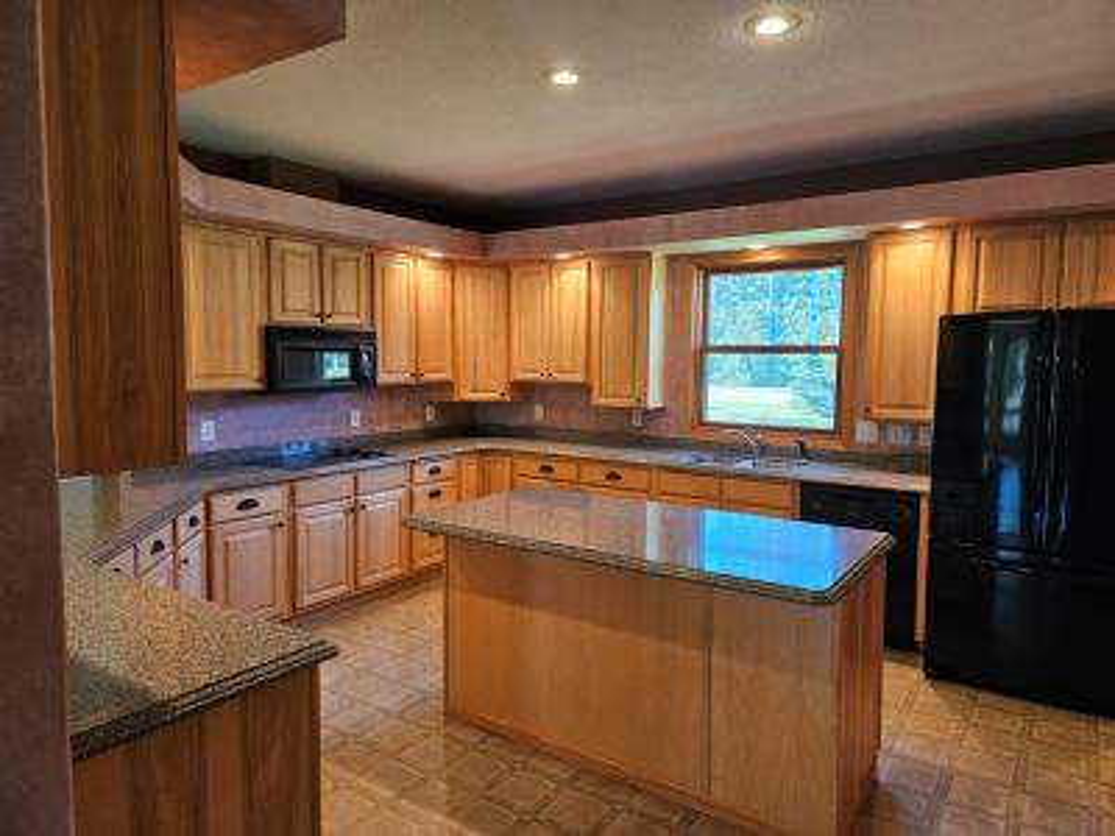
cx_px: 558
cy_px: 418
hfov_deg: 73.9
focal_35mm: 23
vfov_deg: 58.9
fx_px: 741
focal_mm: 5.4
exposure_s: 1/120
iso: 250
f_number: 1.8
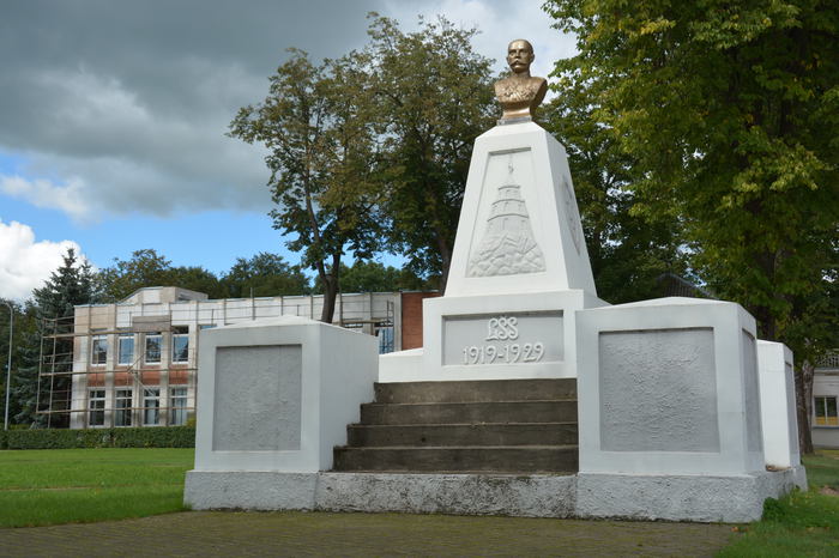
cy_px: 279
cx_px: 420
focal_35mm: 48
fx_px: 1118
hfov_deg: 41.1
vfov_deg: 28.0
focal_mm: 32
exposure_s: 1/250
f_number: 8
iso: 125
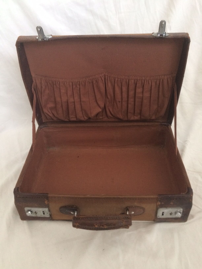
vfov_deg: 61.7
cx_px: 101
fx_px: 226
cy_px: 134
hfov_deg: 48.2
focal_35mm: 29
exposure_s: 1/33
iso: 250
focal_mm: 4.15
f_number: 2.2
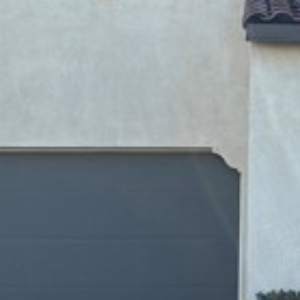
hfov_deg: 16.2
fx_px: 1039
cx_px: 261
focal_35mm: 106
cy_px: 78
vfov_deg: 16.3
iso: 50
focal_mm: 5.7
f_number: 1.5
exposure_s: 1/1377
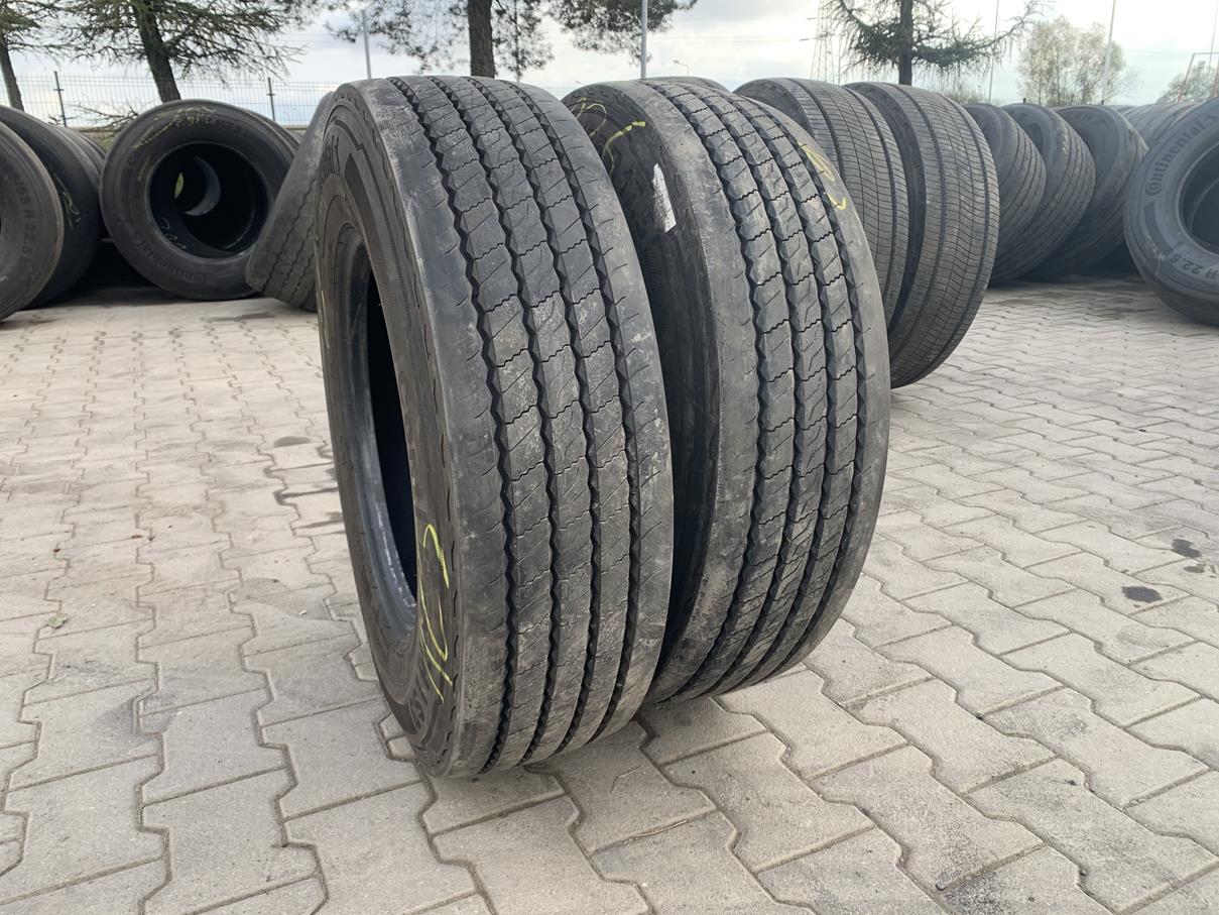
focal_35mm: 26
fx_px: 916
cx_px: 610
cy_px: 458
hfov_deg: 67.3
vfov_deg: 53.1
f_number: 1.8
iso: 25
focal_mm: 4.25
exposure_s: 1/260
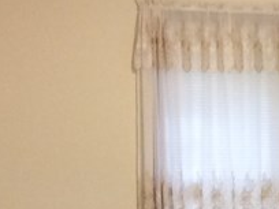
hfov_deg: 11.8
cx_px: 405
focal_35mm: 161
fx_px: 1298
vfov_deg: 9.0
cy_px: 299
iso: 80
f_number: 2.4
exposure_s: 1/24
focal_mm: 3.3
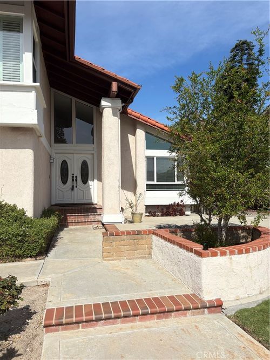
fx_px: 270
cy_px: 180
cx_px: 135
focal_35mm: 26
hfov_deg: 53.0
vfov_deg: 67.3
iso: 50
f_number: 1.6
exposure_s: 1/5814
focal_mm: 5.96
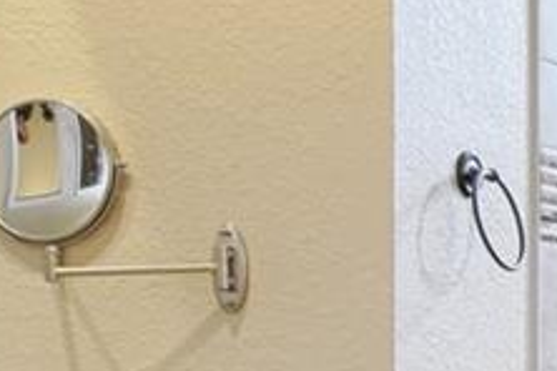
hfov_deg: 14.3
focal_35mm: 108
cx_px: 1249
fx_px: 1671
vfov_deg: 12.5
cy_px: 361
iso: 200
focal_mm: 10
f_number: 8
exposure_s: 2
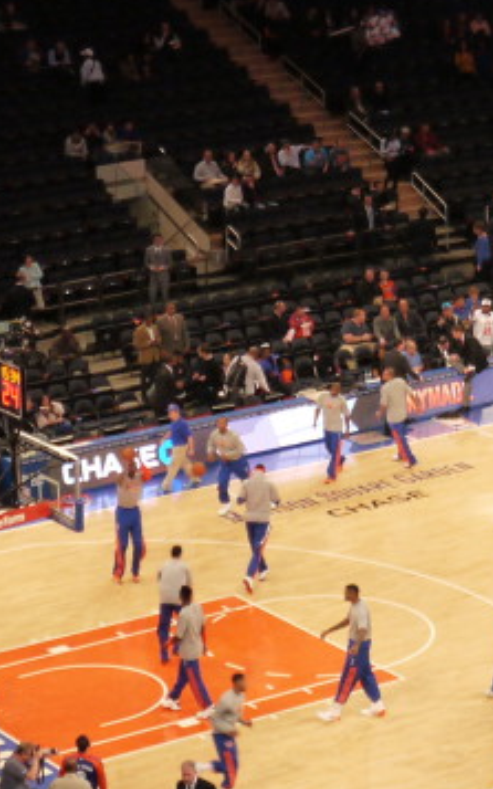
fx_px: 3269
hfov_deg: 8.6
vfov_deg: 13.7
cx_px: 482
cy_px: 197
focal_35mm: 152
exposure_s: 1/60
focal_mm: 25
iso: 320
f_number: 4.9
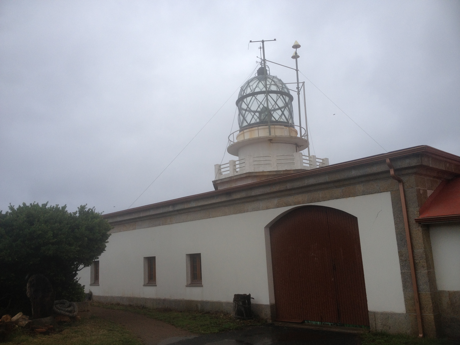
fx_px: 465
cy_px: 172
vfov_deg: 40.7
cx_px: 230
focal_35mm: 35
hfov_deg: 52.6
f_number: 2.4
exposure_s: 1/1175
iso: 64
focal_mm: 4.28
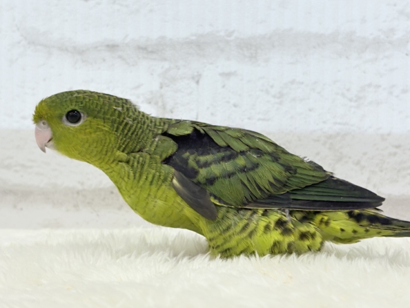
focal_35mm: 56
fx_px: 664
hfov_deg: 34.3
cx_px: 204
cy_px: 146
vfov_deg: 26.1
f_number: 1.6
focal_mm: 5.96
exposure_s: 1/50
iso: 40
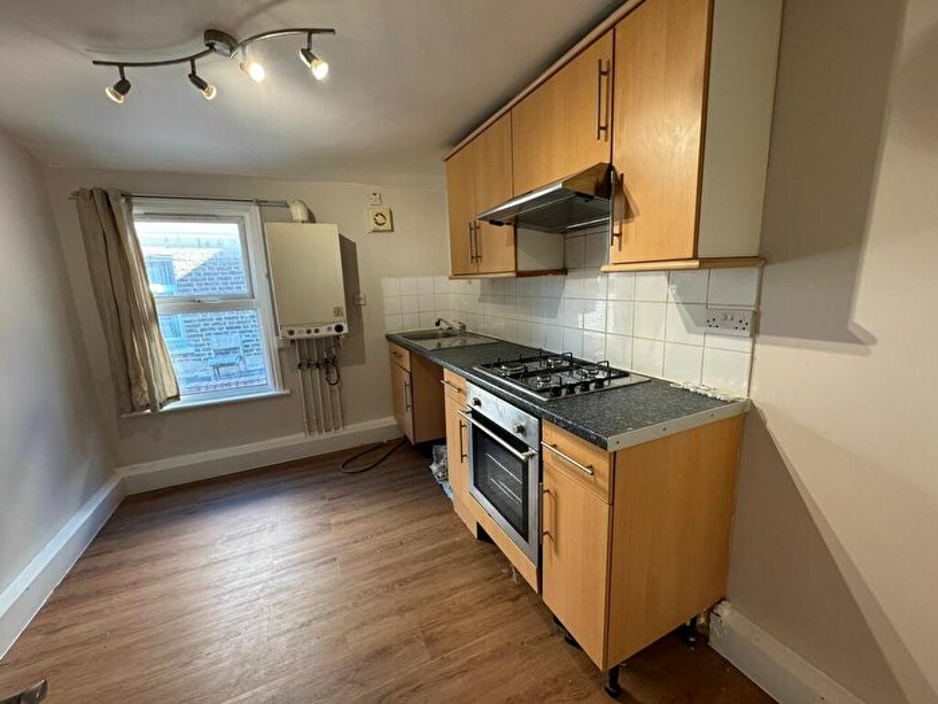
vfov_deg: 85.7
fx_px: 379
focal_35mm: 14
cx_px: 469
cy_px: 352
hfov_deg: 102.1
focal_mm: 2.22
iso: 250
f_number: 2.2
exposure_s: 1/99
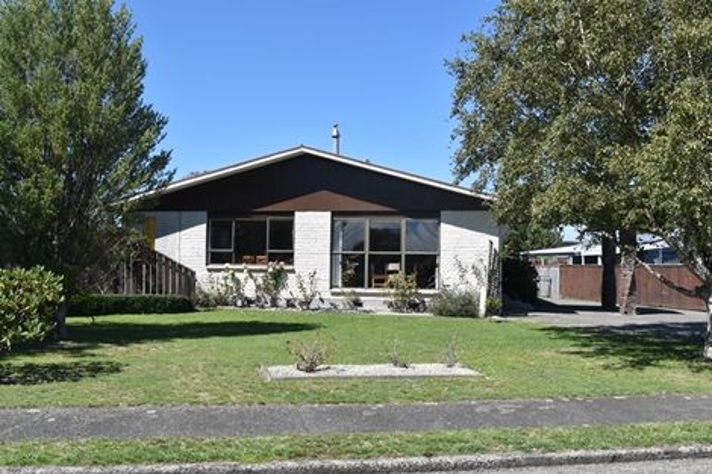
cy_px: 237
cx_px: 356
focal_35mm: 38
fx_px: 741
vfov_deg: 35.5
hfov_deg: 51.3
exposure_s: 1/160
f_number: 11
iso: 100
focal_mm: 25
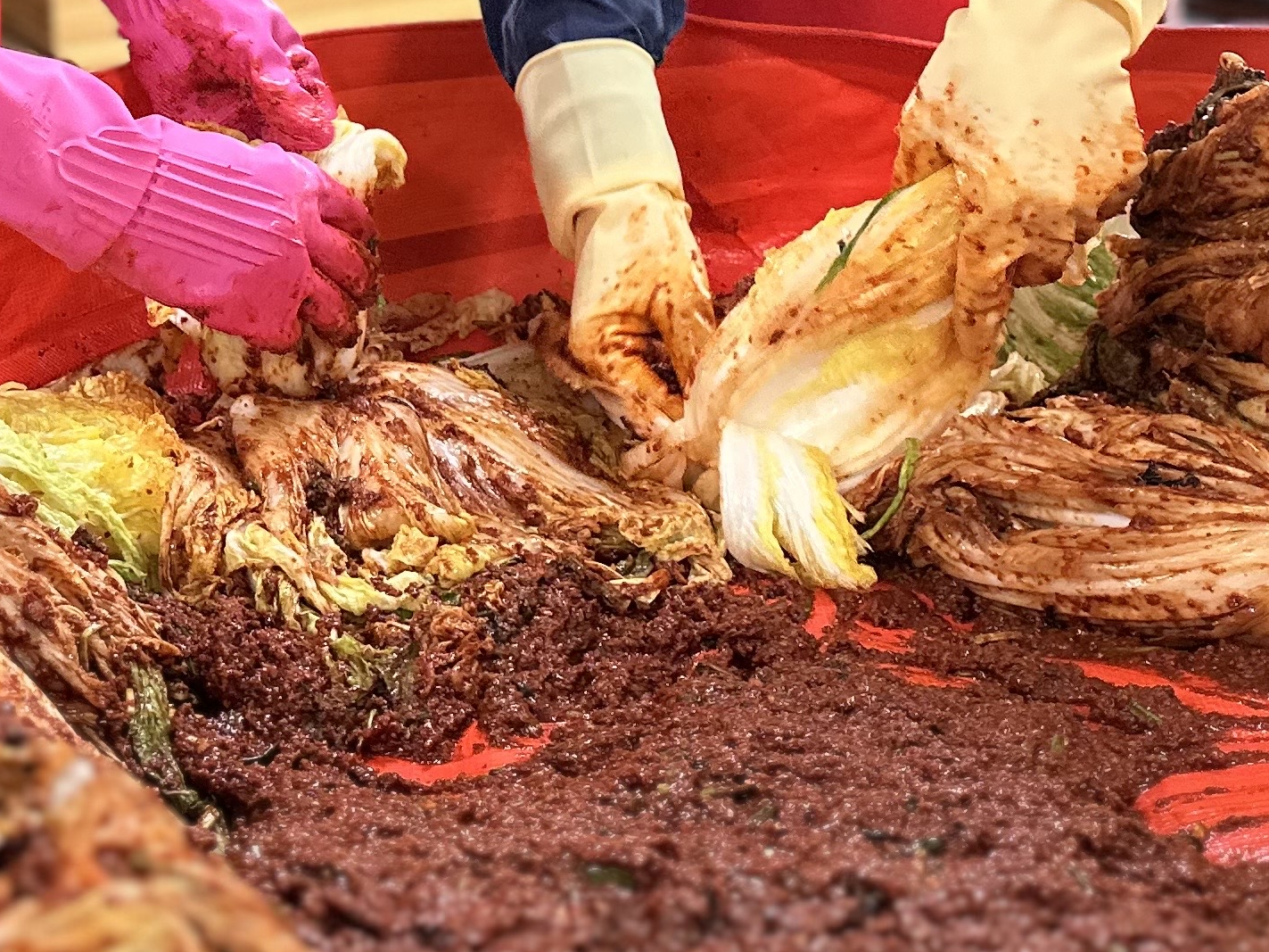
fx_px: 2493
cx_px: 188
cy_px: -358
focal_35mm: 68
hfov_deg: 27.8
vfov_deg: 19.5
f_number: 1.78
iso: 200
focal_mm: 6.86
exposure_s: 1/120
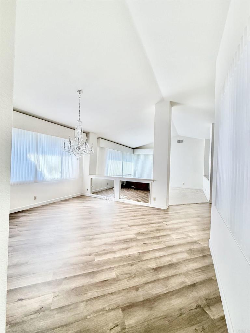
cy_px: 166
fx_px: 135
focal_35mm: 14
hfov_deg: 85.7
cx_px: 125
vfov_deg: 102.1
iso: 100
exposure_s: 1/120
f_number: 2.2
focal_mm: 2.22
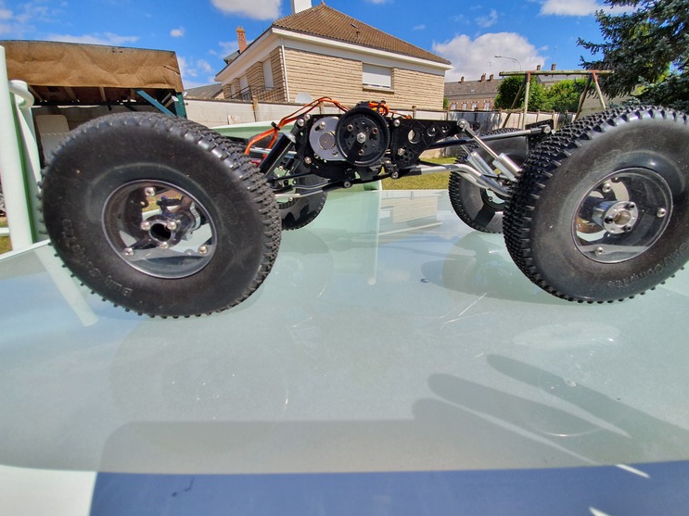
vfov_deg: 85.7
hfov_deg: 101.9
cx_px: 368
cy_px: 261
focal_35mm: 14
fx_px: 279
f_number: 2.2
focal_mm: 1.8
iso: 50
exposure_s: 1/1060
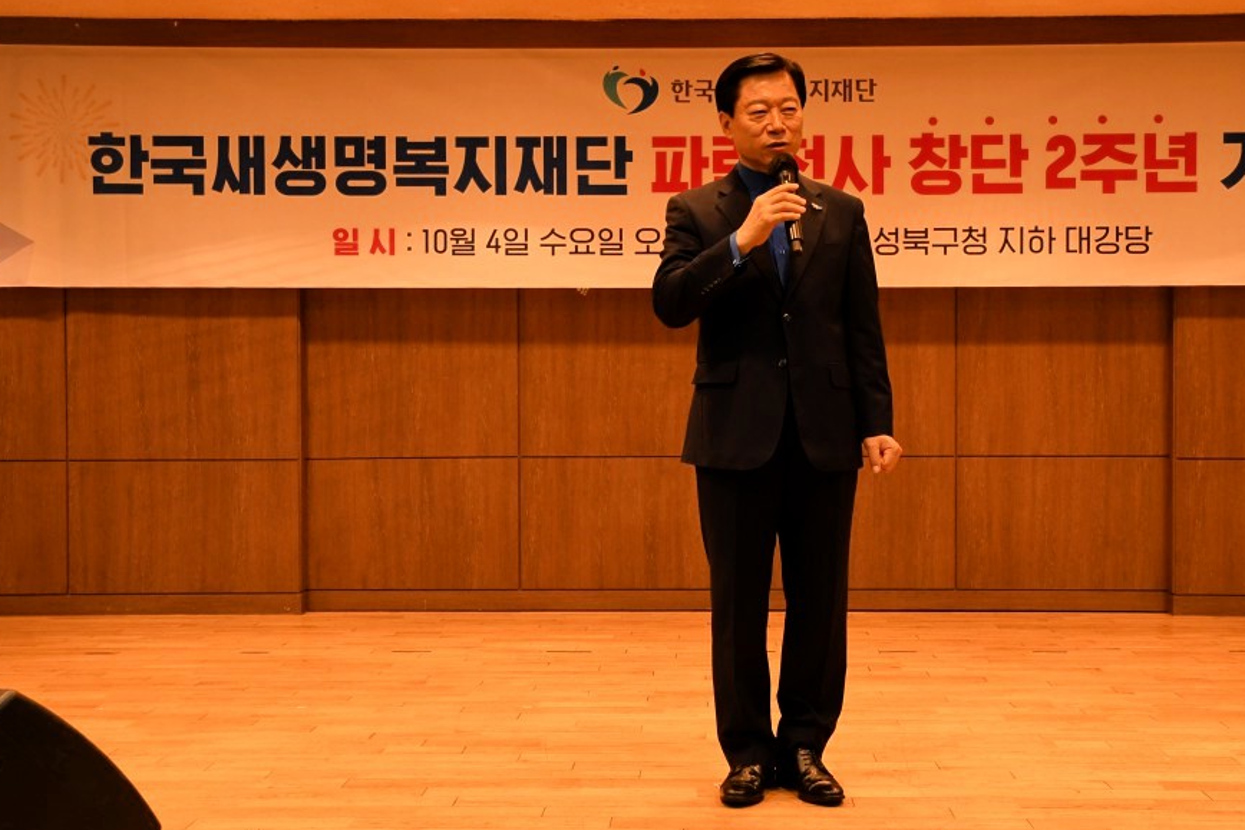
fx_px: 1591
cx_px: 690
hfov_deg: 42.7
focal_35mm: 46
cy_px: 423
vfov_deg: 29.3
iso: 1600
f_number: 6.3
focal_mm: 26
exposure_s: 1/125
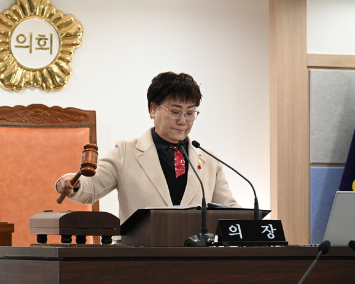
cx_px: 147
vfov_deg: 7.4
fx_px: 2208
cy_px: 142
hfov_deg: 9.2
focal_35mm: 210
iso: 2800
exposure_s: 1/200
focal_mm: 185
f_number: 6.3
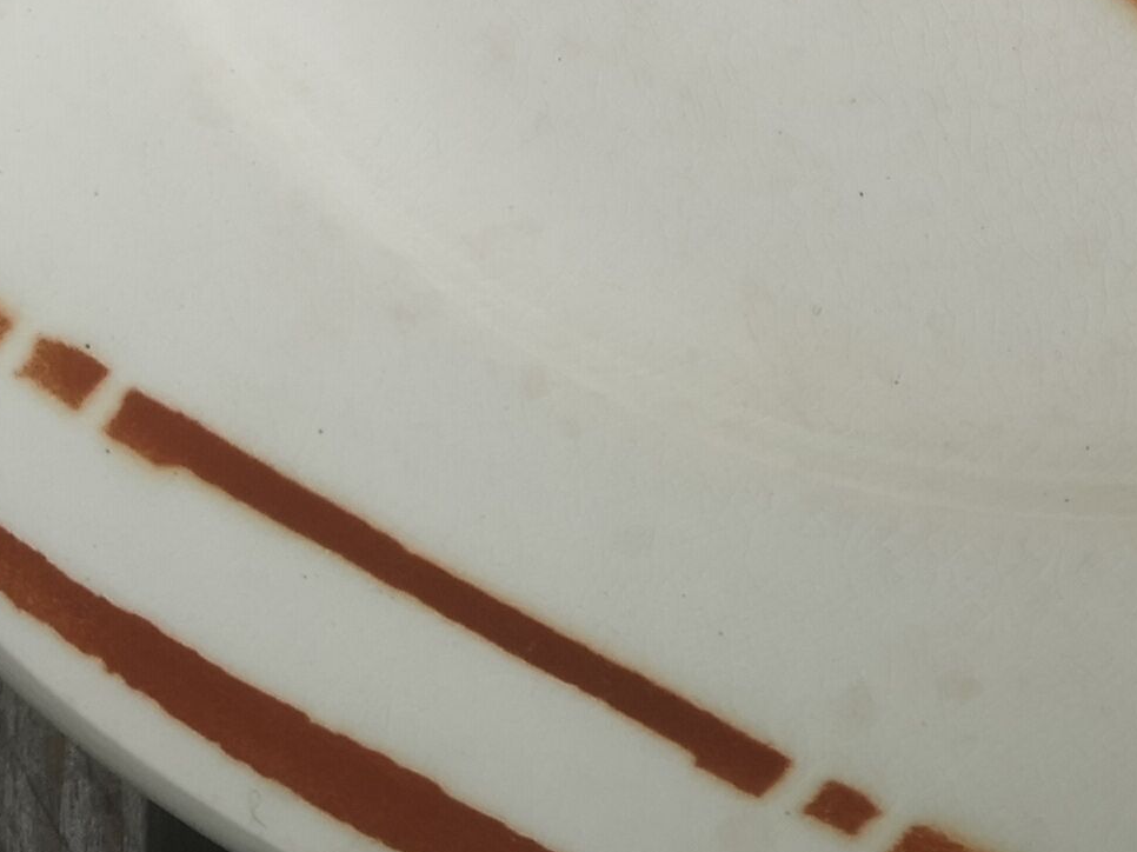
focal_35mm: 102
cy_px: -420
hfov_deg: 18.9
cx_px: 1075
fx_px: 3349
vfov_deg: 13.6
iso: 50
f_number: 1.8
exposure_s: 1/998
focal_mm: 5.58
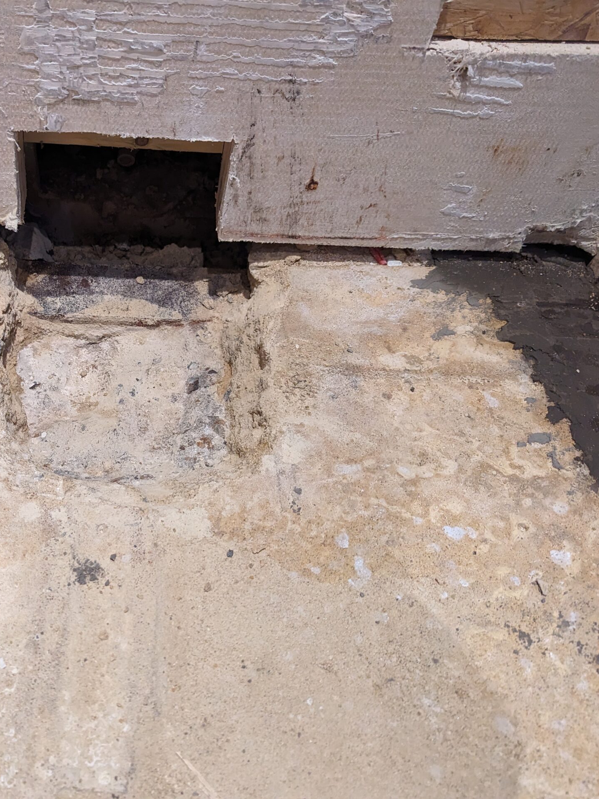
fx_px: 738
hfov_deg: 42.1
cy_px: 399
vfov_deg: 56.8
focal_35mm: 32
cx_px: 114
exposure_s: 1/100
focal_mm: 6.81
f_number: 1.85
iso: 1006
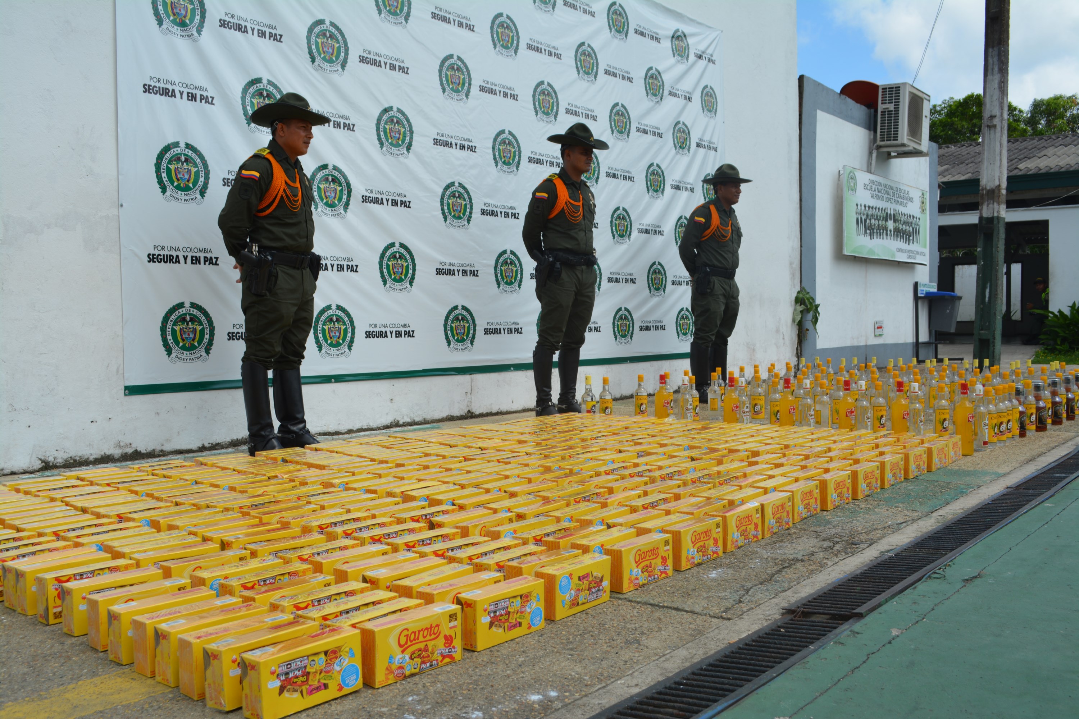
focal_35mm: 33
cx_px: 540
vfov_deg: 40.0
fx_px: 989
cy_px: 360
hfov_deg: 57.2
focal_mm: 22
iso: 100
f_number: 8
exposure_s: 1/250
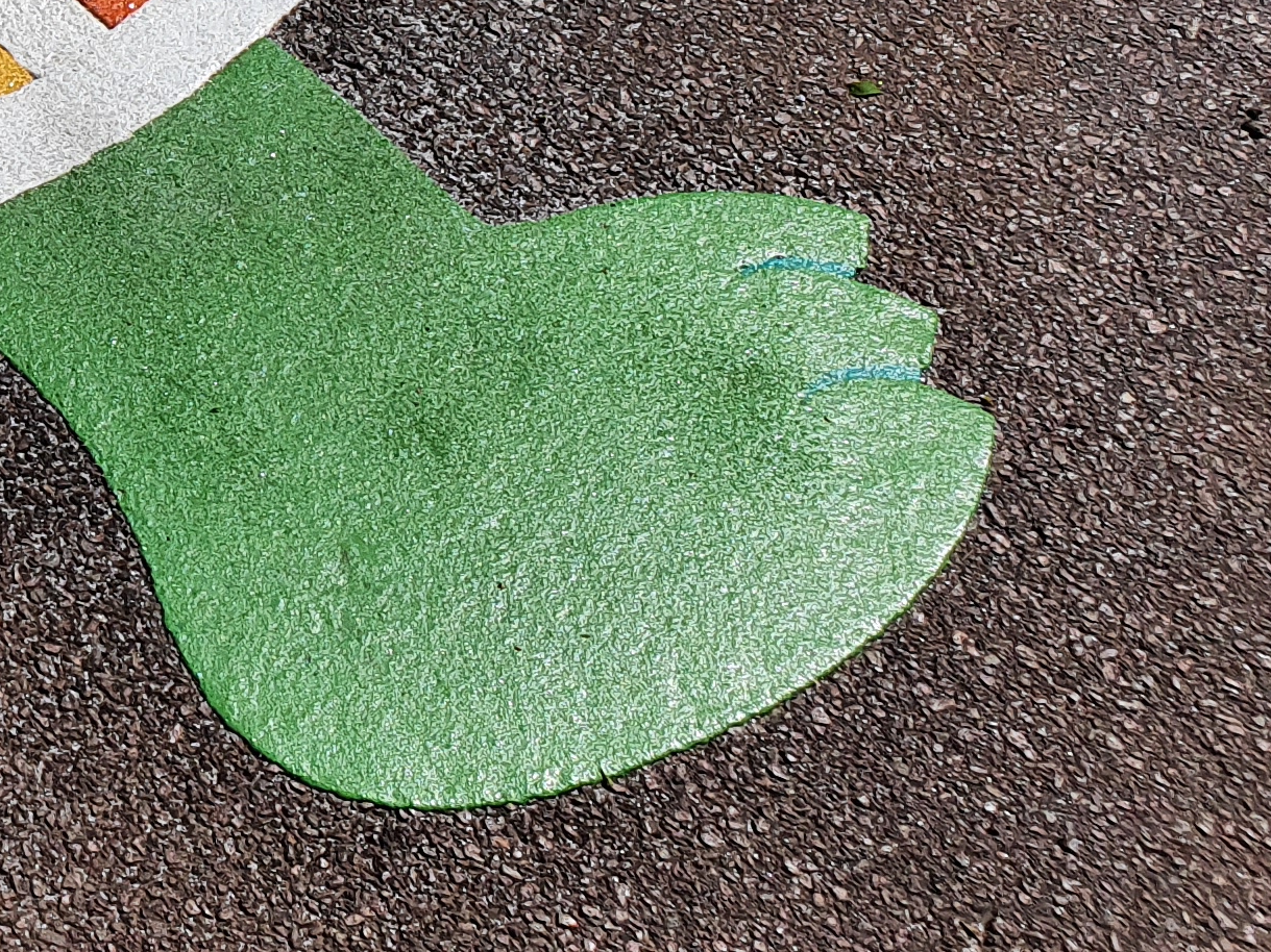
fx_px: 3157
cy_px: -390
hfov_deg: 19.0
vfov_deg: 16.0
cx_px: -805
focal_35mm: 86
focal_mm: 4.32
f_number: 2.4
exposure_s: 1/3104
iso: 50
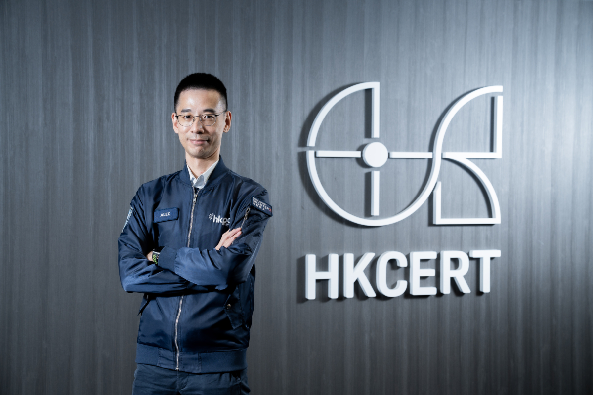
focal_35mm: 54
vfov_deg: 25.1
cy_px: 198
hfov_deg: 36.9
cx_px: 296
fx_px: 889
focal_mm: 54
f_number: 4
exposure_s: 1/160
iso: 250
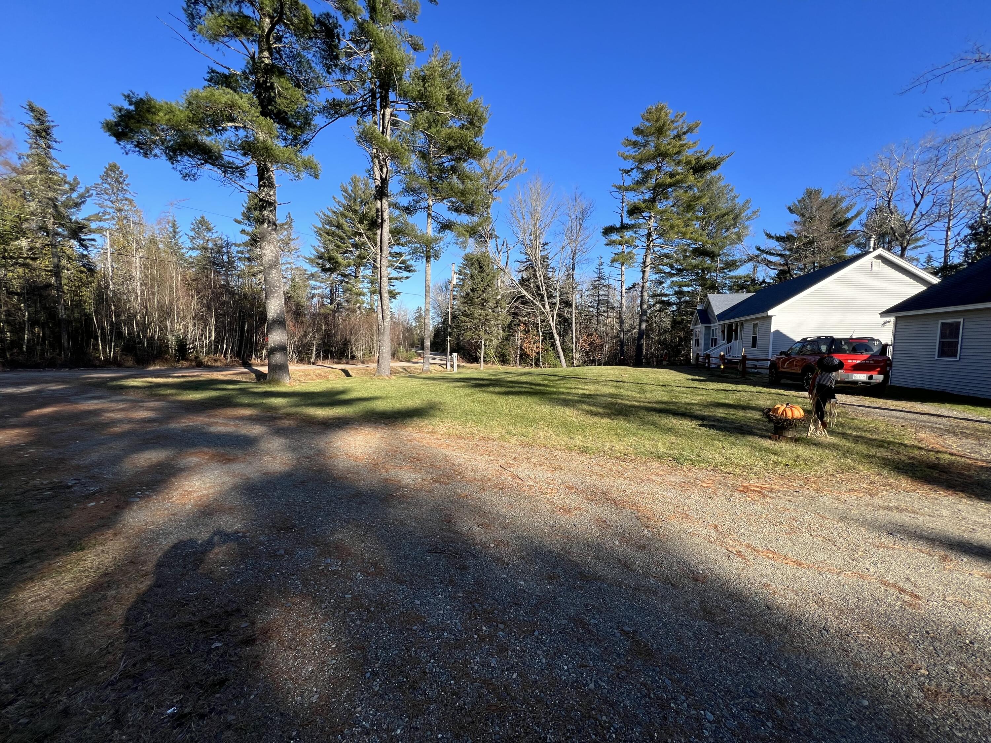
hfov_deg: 106.2
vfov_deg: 89.9
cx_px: 496
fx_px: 372
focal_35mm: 13
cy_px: 372
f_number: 1.8
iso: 32
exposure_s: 1/774
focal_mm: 1.57
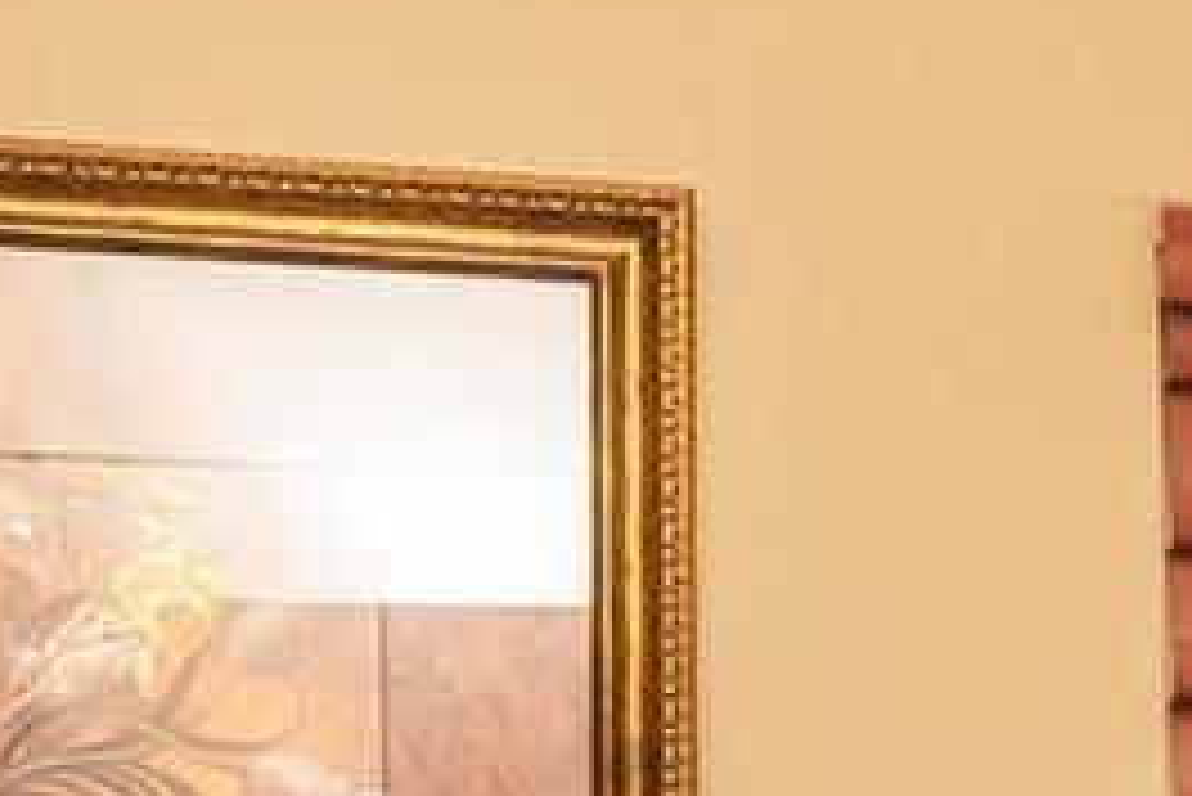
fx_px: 3843
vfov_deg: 11.6
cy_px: 992
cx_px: 2335
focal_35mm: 116
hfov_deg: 14.7
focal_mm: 10
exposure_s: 1/60
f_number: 5.6
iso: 720
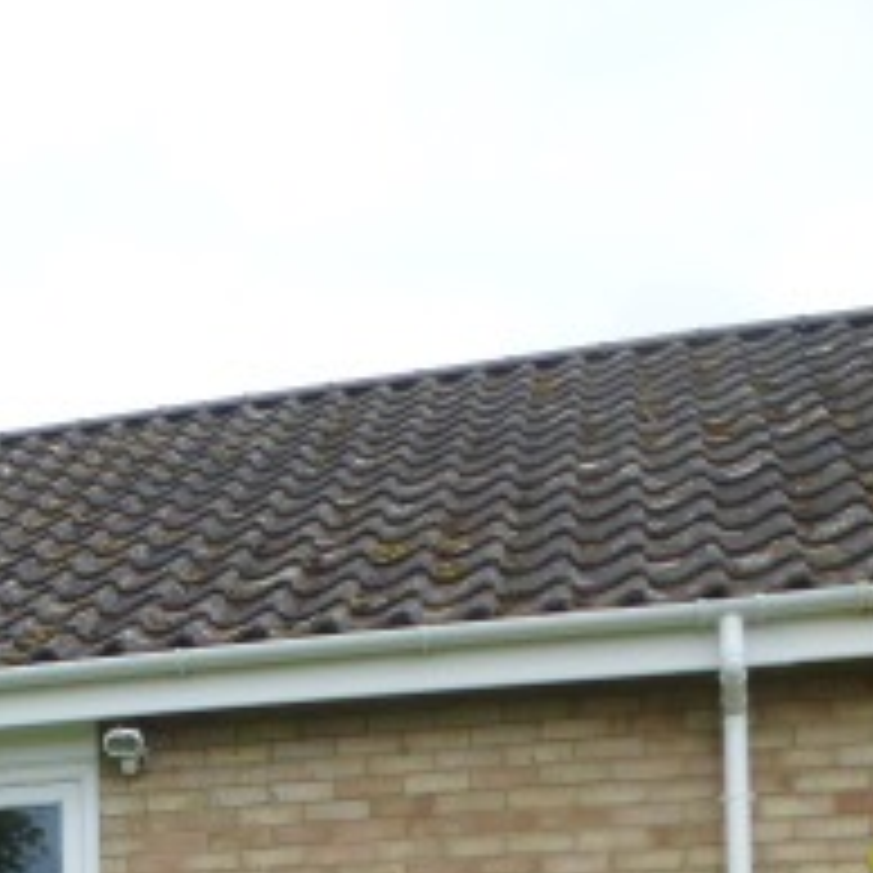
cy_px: 1044
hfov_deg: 21.9
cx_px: -297
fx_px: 1997
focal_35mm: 70
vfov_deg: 22.7
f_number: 4
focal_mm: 4.3
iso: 100
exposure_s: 1/400
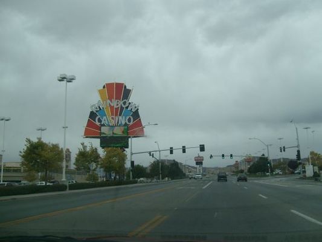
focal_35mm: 35
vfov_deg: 40.7
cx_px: 161
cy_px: 121
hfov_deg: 52.6
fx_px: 326
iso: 80
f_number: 7.1
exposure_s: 1/250
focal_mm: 5.8
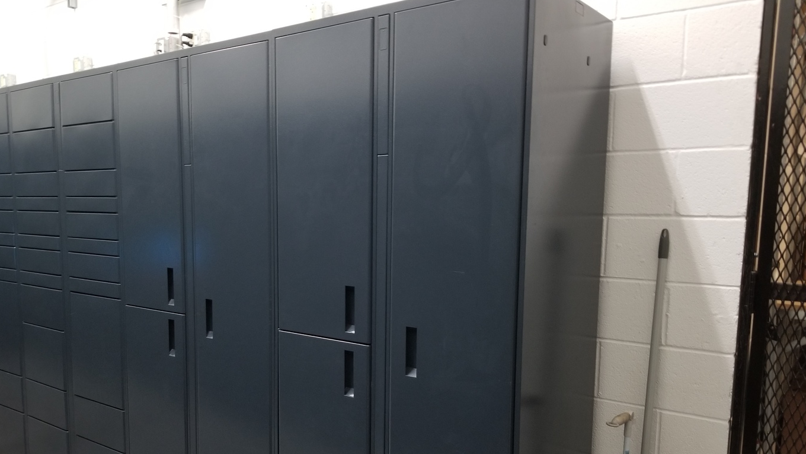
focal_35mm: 30
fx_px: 641
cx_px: 382
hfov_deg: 64.3
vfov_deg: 38.5
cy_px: 302
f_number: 1.7
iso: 200
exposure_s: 1/11
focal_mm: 4.25
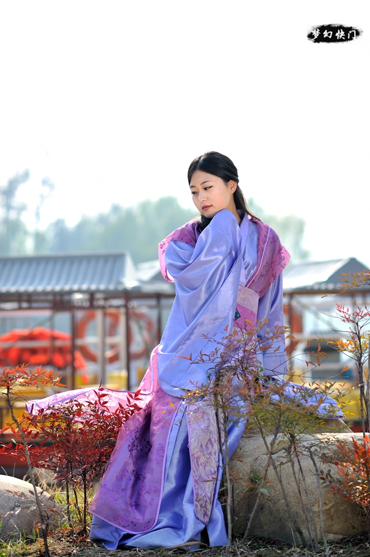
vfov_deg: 19.5
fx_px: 1622
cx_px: 185
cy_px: 278
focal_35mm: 105
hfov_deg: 13.0
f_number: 2.8
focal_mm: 105
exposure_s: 1/1250
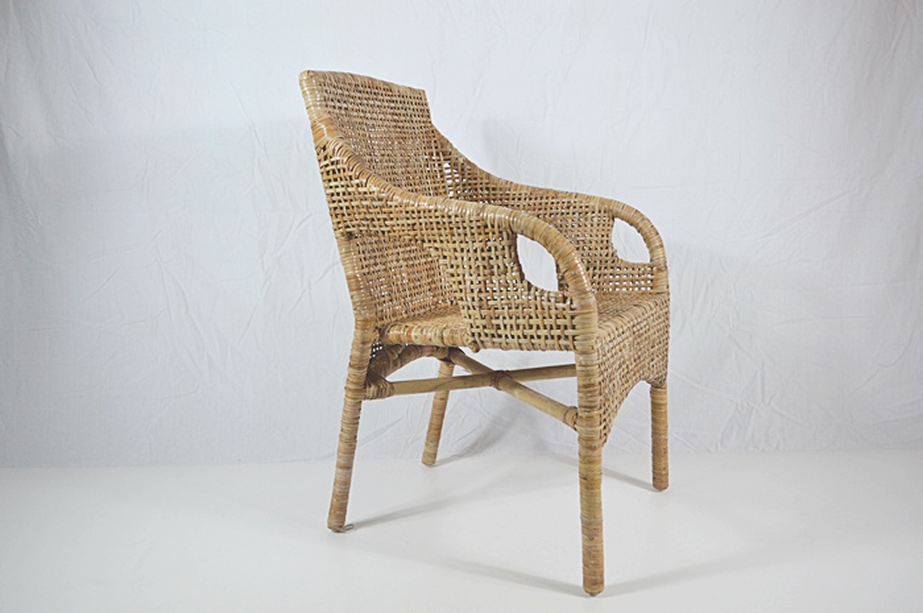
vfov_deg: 39.9
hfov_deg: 57.3
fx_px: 845
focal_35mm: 33
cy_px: 306
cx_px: 462
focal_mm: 22
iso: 400
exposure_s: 1/80
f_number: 4.5
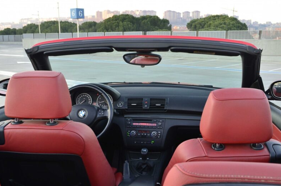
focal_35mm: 43
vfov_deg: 31.0
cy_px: 105
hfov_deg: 45.5
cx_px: 142
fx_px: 335
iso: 400
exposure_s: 1/25
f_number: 9
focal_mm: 22
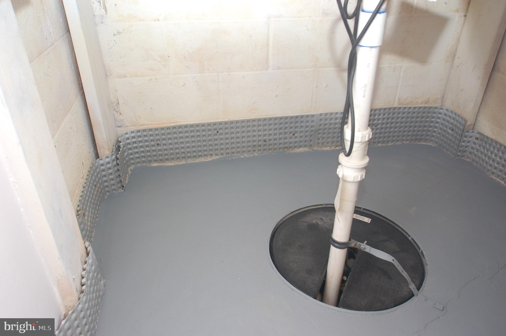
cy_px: 168
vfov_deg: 47.8
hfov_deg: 67.4
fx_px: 379
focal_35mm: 27
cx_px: 253
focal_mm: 18
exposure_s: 1/60
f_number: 5.6
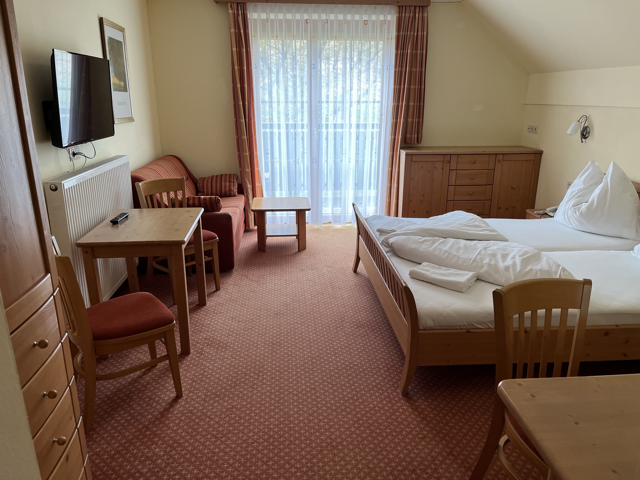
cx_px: 320
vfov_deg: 53.1
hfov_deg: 67.3
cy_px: 240
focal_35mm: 26
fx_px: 481
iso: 100
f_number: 1.6
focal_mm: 5.1
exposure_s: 1/100
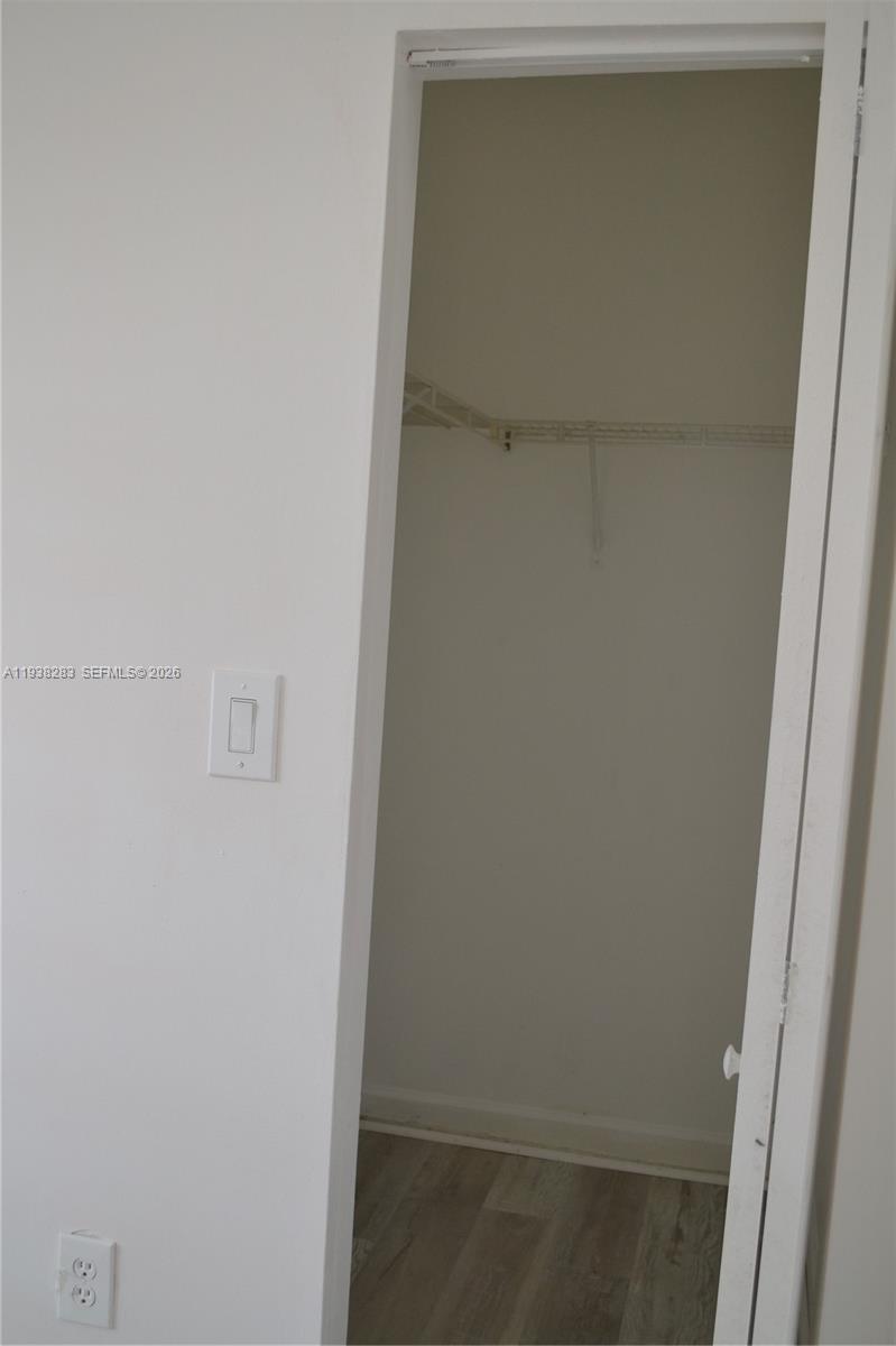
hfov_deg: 36.8
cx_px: 448
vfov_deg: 53.2
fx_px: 1345
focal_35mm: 36
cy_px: 673
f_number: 4.5
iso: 400
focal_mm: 24
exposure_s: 1/80
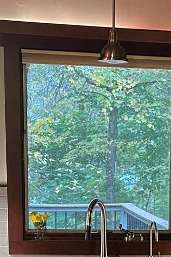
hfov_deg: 11.9
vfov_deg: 17.2
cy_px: 307
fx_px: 812
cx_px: 175
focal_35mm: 114
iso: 250
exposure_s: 1/60
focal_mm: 5.7
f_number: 1.5
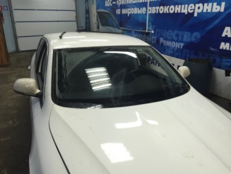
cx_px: 116
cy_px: 87
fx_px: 194
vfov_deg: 48.2
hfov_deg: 61.7
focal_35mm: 29
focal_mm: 4.15
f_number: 2.2
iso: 80
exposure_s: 1/33
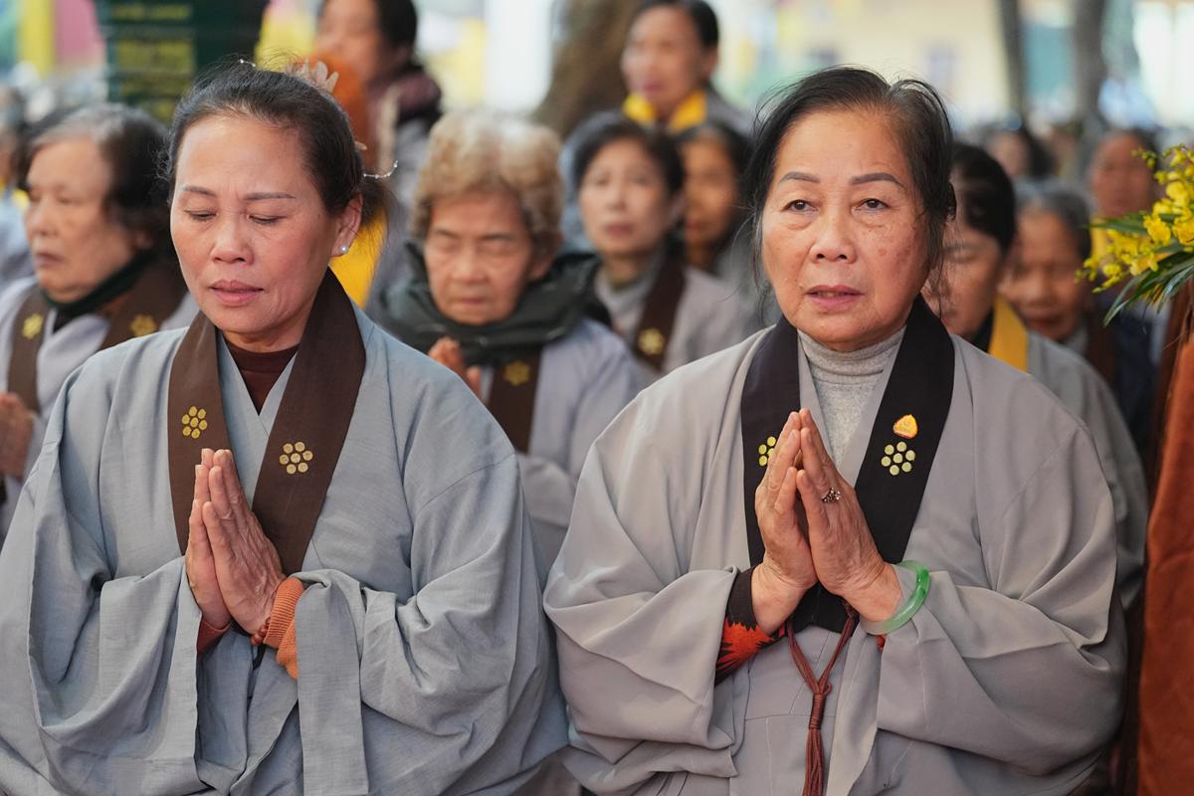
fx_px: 2719
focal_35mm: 82
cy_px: 398
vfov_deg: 16.7
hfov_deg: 24.8
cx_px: 597
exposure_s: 1/100
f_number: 2.8
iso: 6400
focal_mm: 82
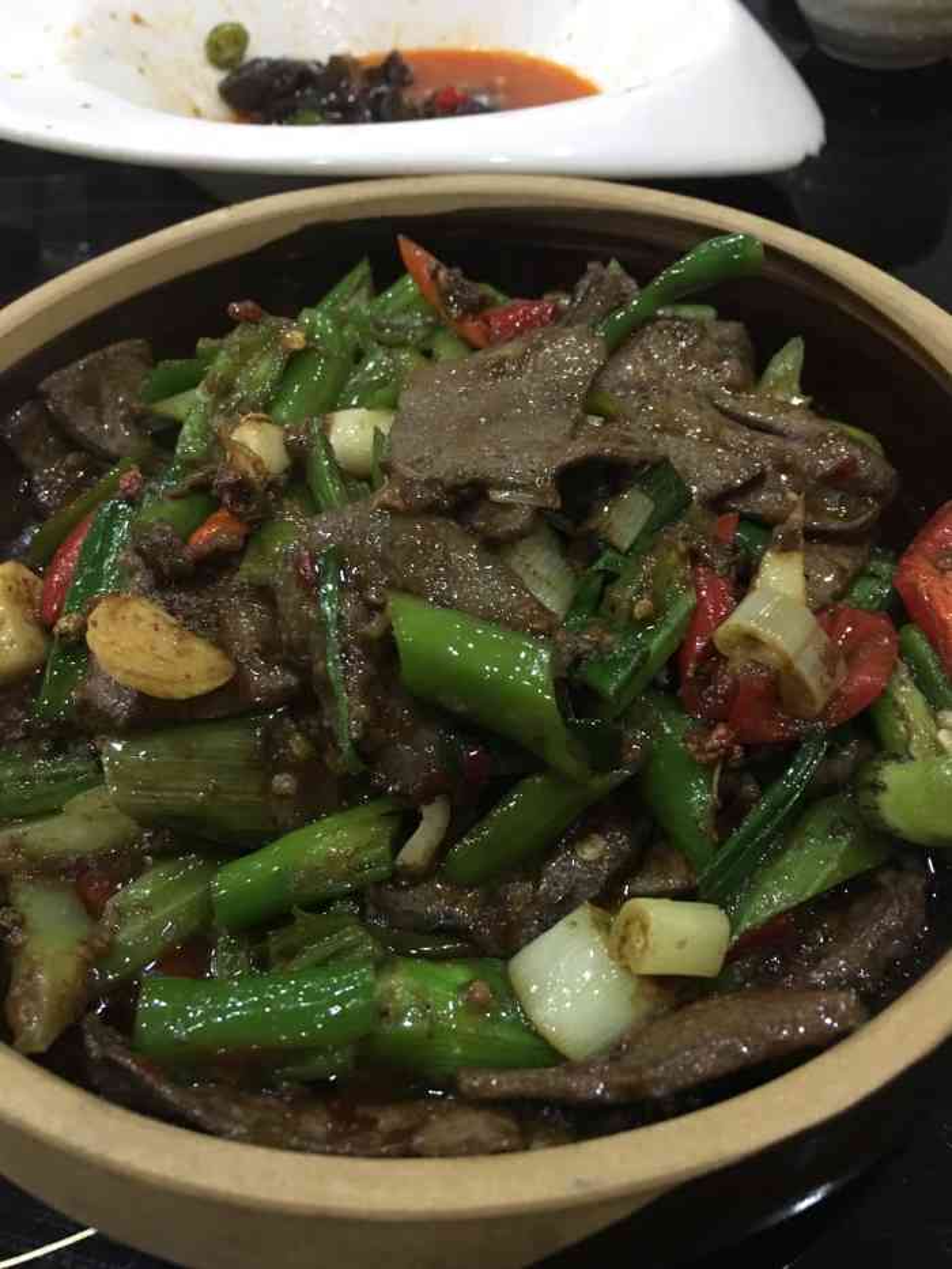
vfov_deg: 61.7
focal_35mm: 29
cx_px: 476
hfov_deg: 48.2
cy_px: 634
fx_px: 1063
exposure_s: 1/8
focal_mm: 4.15
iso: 125
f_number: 2.2
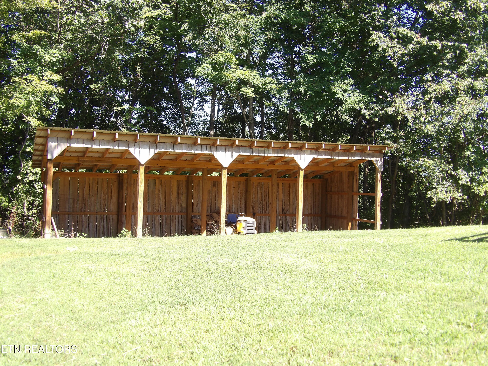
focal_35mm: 46
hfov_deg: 41.2
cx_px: 244
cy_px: 183
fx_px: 648
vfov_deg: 31.5
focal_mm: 8.2
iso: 100
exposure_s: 1/169
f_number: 3.8
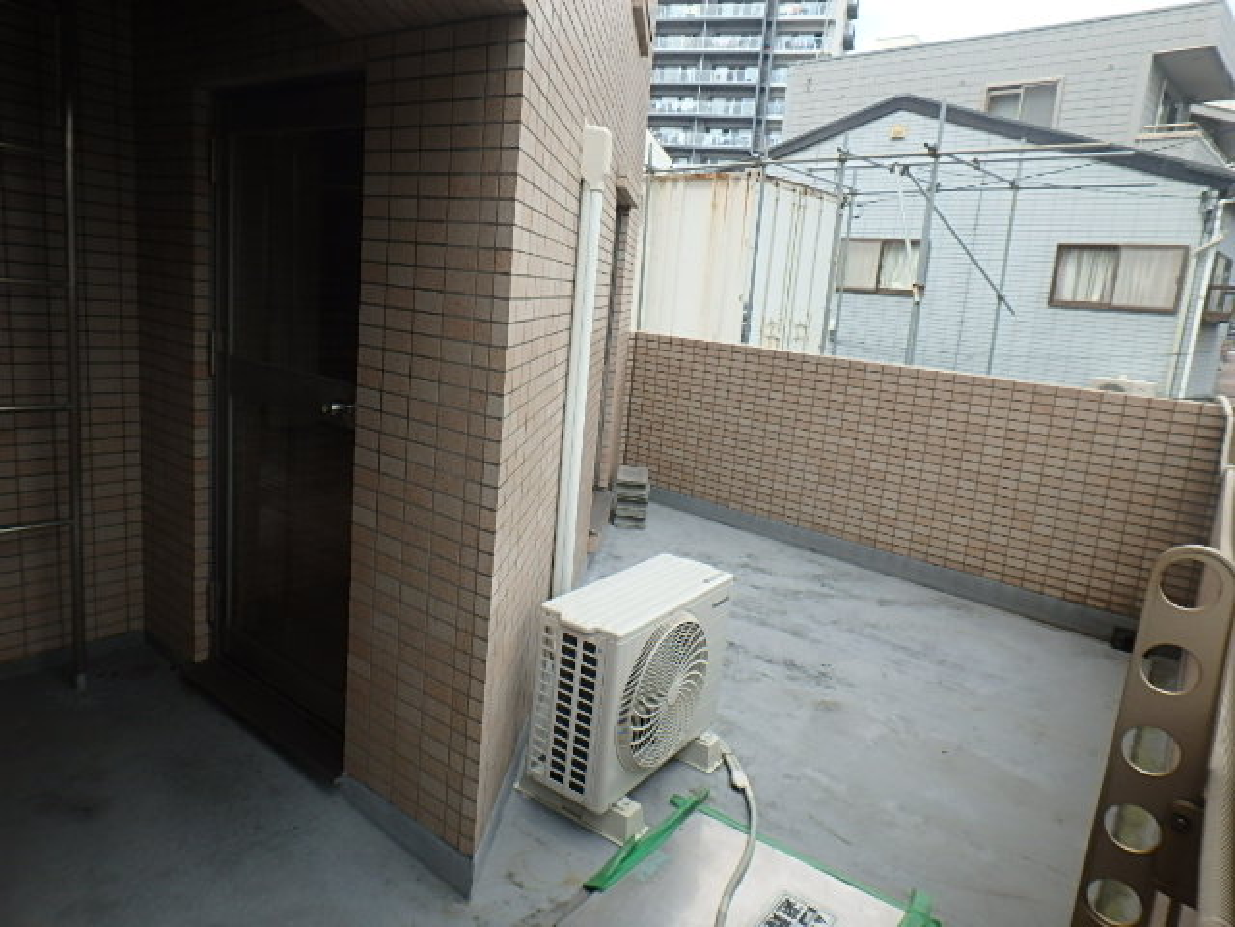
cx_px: 618
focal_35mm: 23
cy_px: 464
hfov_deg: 73.9
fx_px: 821
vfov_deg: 58.9
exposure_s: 1/500
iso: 125
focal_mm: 4
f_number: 3.8
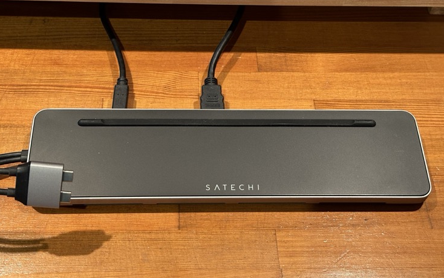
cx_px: 221
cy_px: 138
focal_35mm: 52
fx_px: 629
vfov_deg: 24.9
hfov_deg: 38.9
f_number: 1.78
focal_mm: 6.86
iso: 400
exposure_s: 1/40
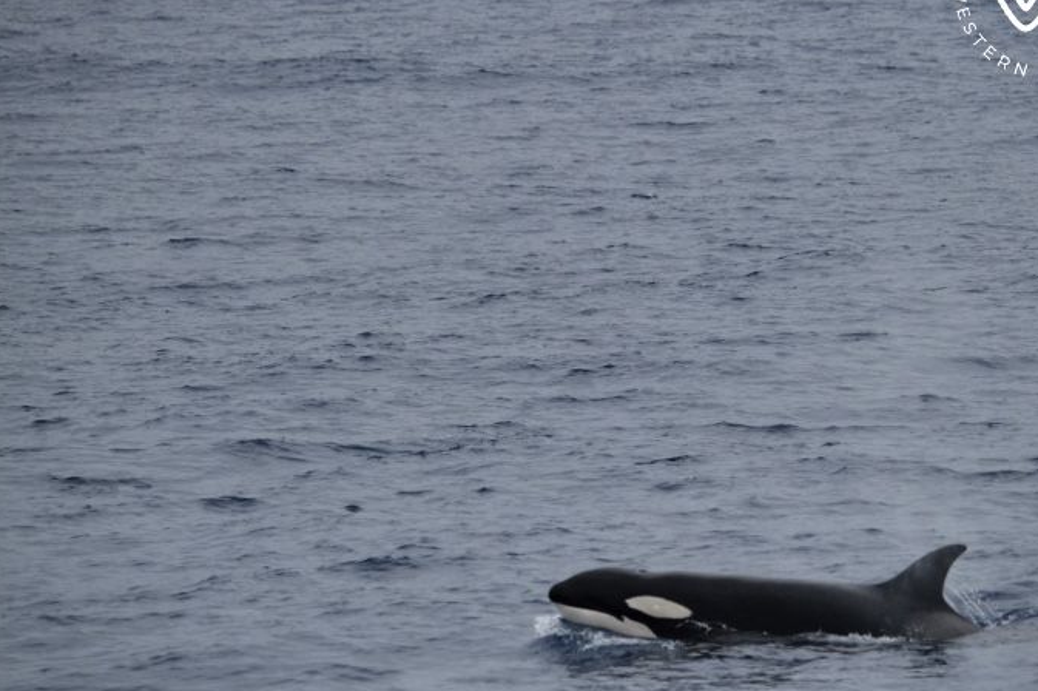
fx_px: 15418
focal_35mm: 535
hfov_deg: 3.9
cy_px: 300
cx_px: 527
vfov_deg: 2.6
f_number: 6
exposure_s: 1/8000
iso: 900
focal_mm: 450
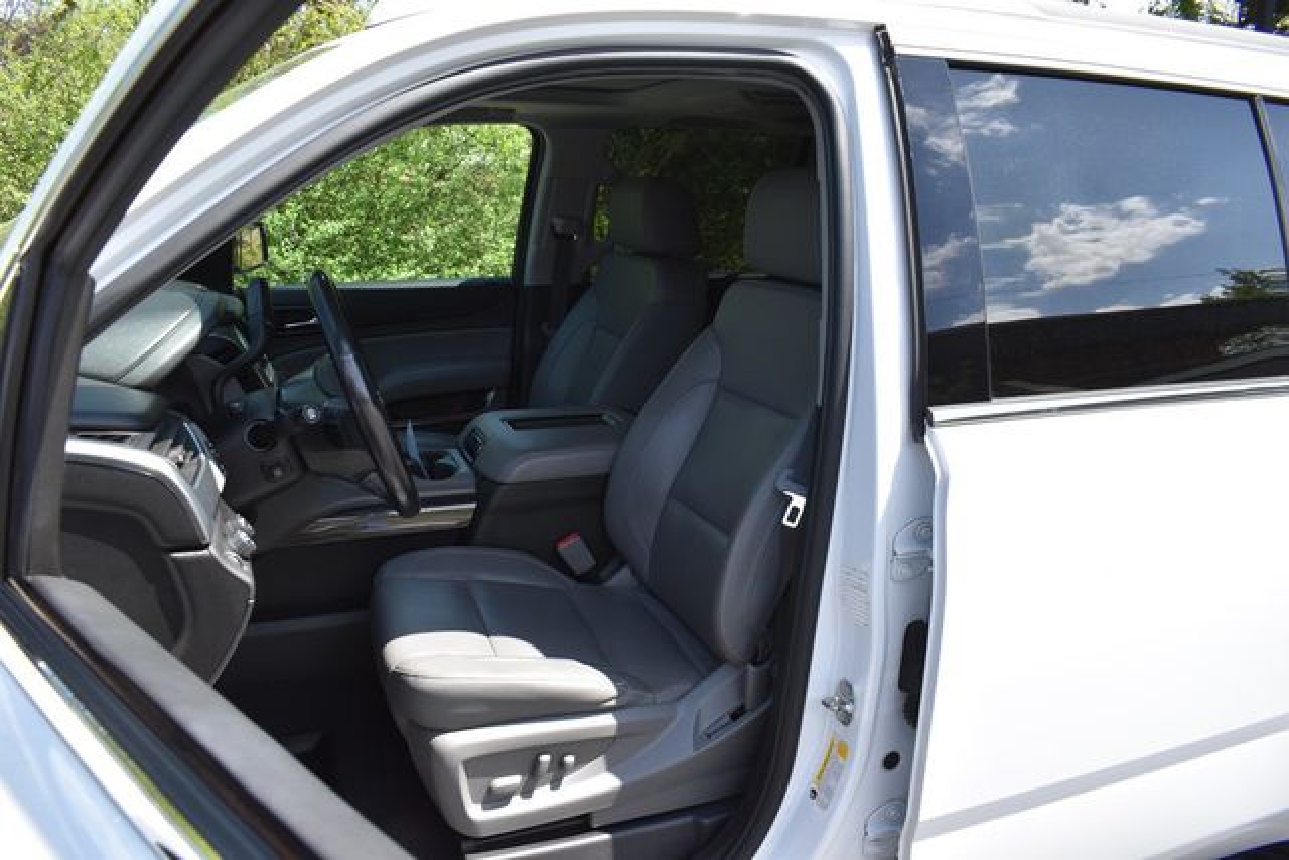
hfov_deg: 67.4
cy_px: 430
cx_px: 644
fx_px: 967
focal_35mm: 27
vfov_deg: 48.0
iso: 200
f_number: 6.3
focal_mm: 18
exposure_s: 1/250
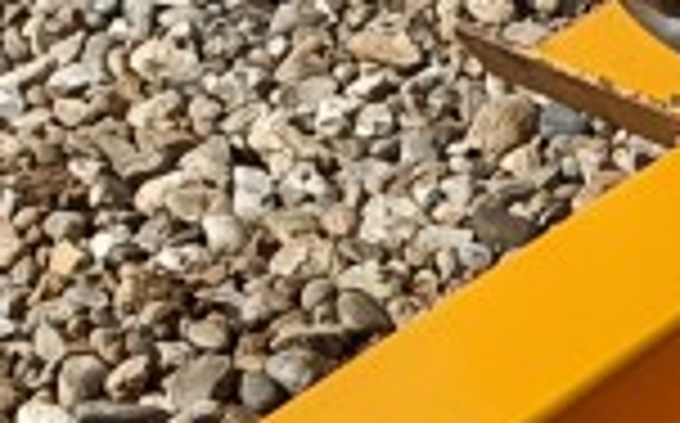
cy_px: 990
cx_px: 1864
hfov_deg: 9.4
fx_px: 3462
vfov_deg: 6.7
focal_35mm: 187
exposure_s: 1/1852
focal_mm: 4.32
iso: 50
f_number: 2.4
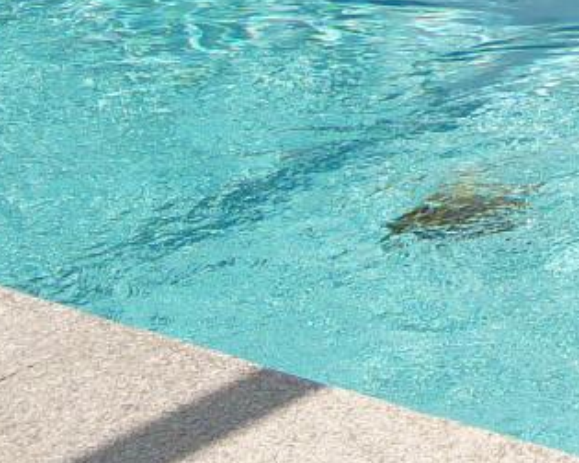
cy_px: -771
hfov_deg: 10.8
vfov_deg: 8.5
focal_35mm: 161
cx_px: 1202
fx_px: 2759
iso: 100
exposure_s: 1/160
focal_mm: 12
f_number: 8
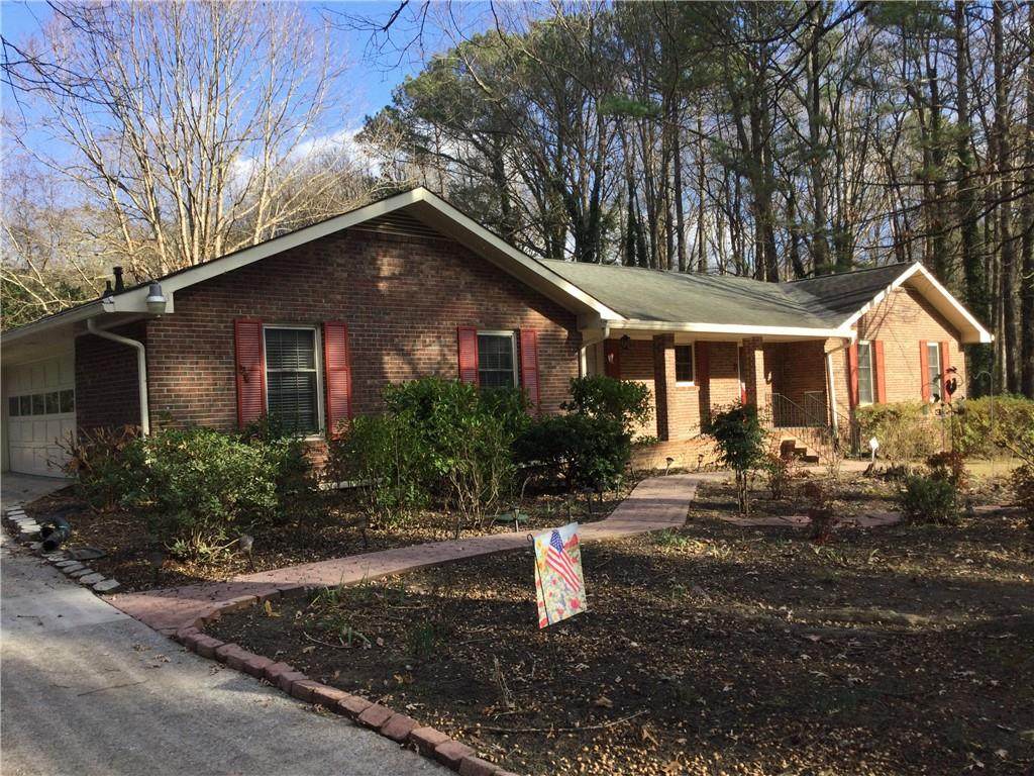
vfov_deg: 45.4
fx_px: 926
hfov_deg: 58.4
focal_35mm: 31
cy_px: 388
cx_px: 517
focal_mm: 3.3
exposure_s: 1/424
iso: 25
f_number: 2.4
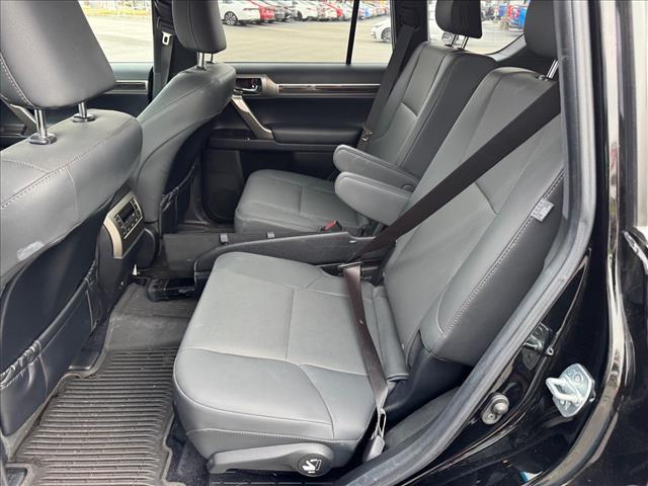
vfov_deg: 56.8
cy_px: 243
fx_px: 449
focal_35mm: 24
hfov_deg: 71.6
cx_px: 324
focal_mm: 6.76
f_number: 1.78
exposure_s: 1/121
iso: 125
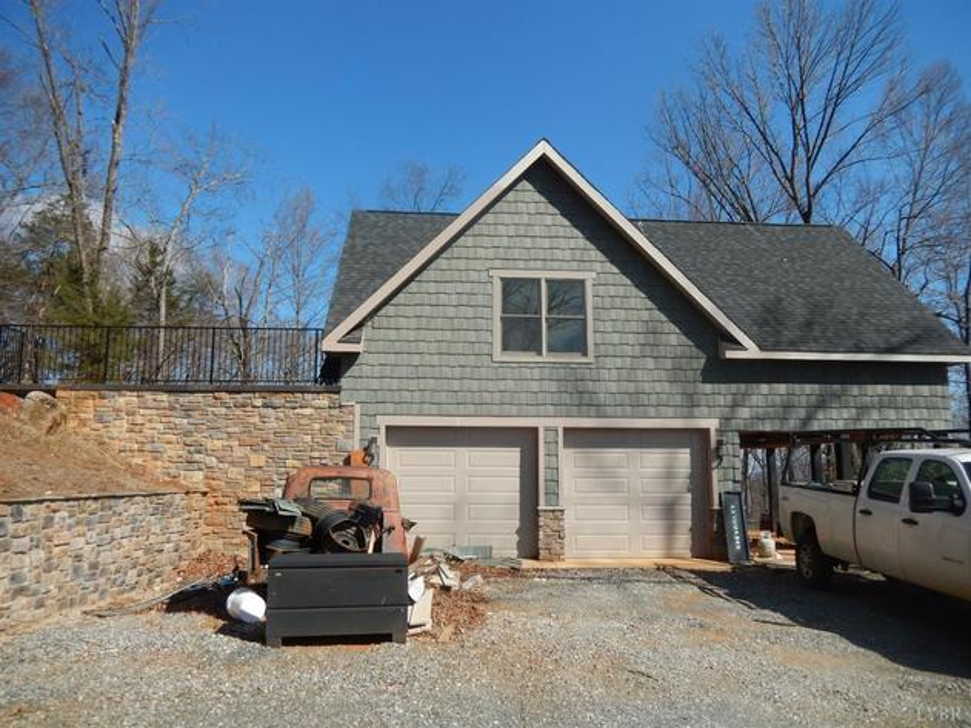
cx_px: 486
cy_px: 364
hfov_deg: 69.4
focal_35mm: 25
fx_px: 701
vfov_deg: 54.9
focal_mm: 4.5
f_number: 3.4
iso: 125
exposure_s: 1/1250
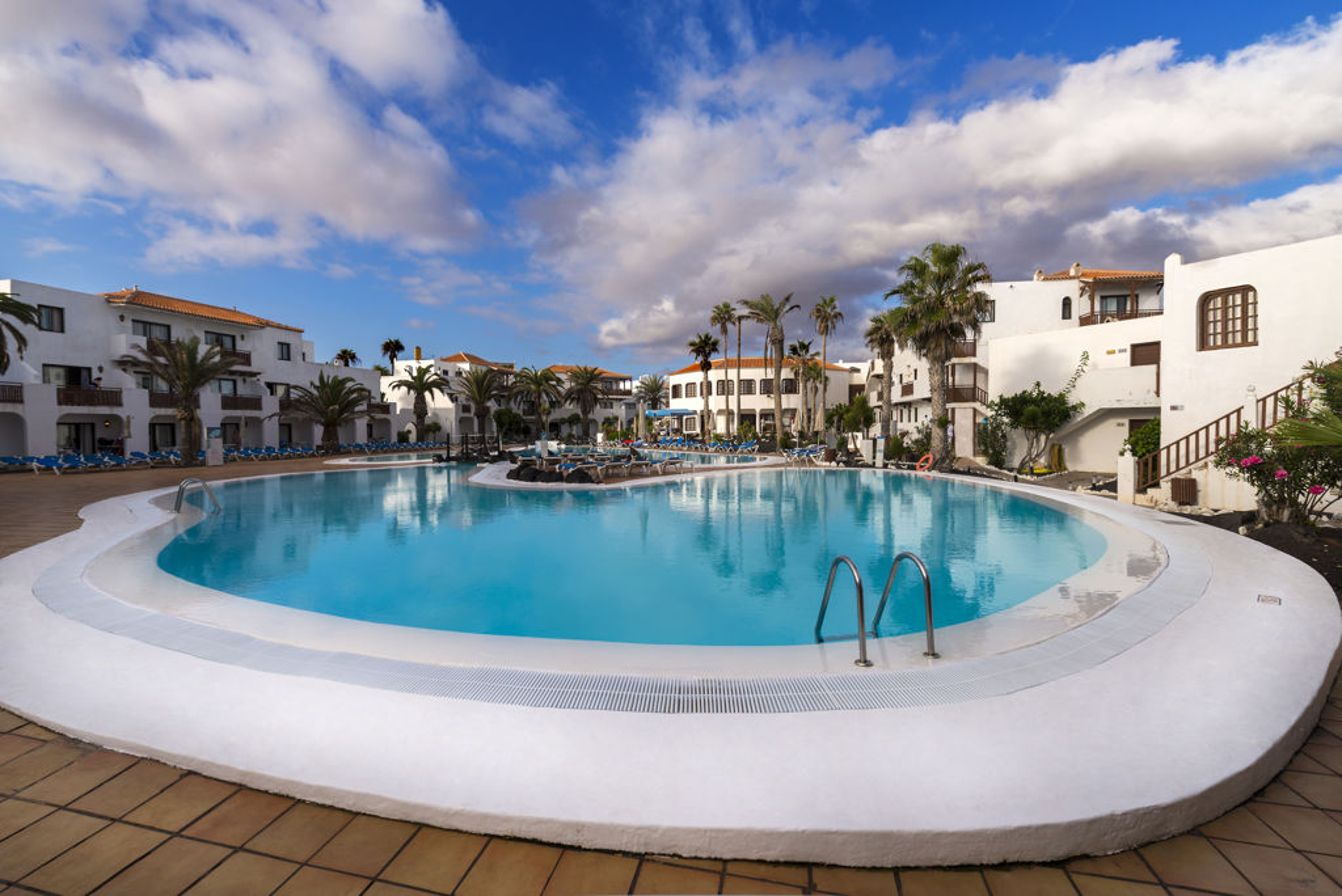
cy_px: 448
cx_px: 671
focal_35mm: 14
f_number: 8
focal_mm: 14
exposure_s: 1/640
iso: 200
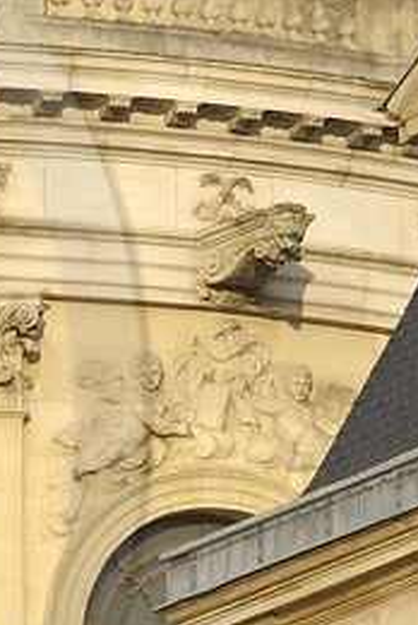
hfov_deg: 3.2
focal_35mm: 430
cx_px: -601
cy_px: 418
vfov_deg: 4.8
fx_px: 7469
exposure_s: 1/160
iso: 200
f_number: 13
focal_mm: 70
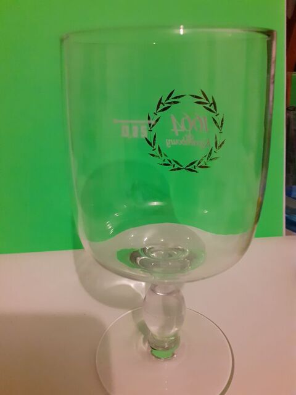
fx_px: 308
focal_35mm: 27
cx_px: 148
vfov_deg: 65.3
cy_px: 198
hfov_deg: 51.4
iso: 500
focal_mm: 3.6
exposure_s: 1/25
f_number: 1.9
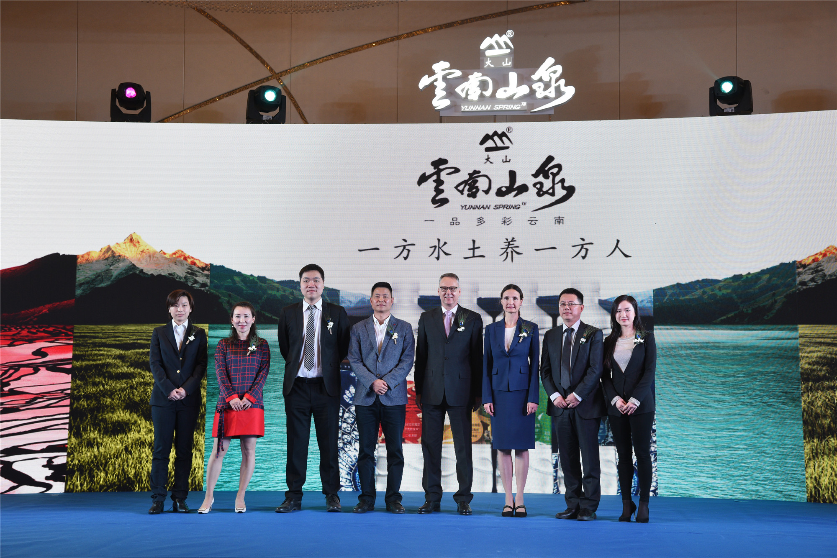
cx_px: 418
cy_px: 279
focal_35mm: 48
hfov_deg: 41.1
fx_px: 1116
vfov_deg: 28.1
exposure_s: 1/125
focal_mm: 48
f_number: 6.3
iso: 640
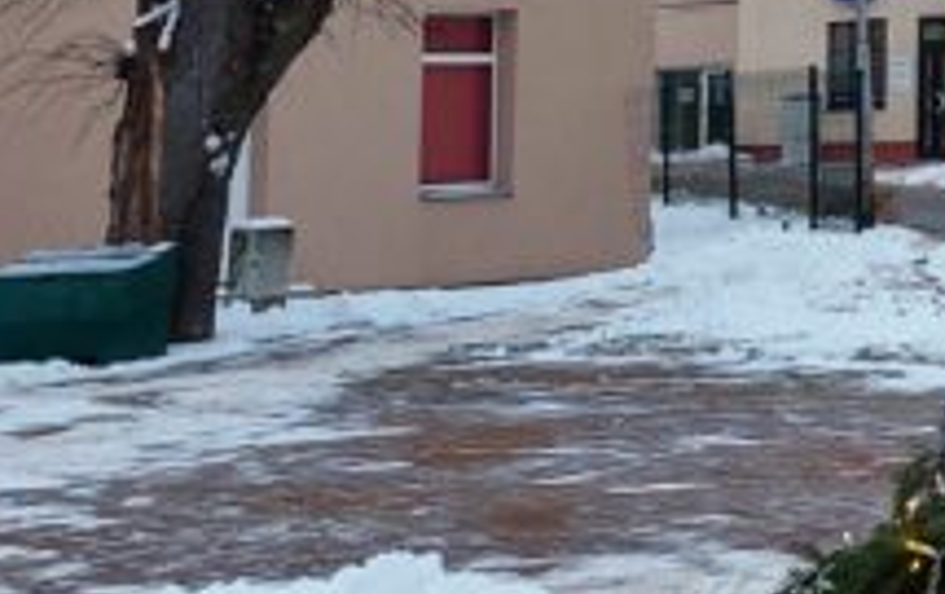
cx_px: 1574
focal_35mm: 121
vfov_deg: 10.4
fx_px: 3120
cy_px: -348
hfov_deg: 15.4
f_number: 1.8
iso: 50
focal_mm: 5.23
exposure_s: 1/100
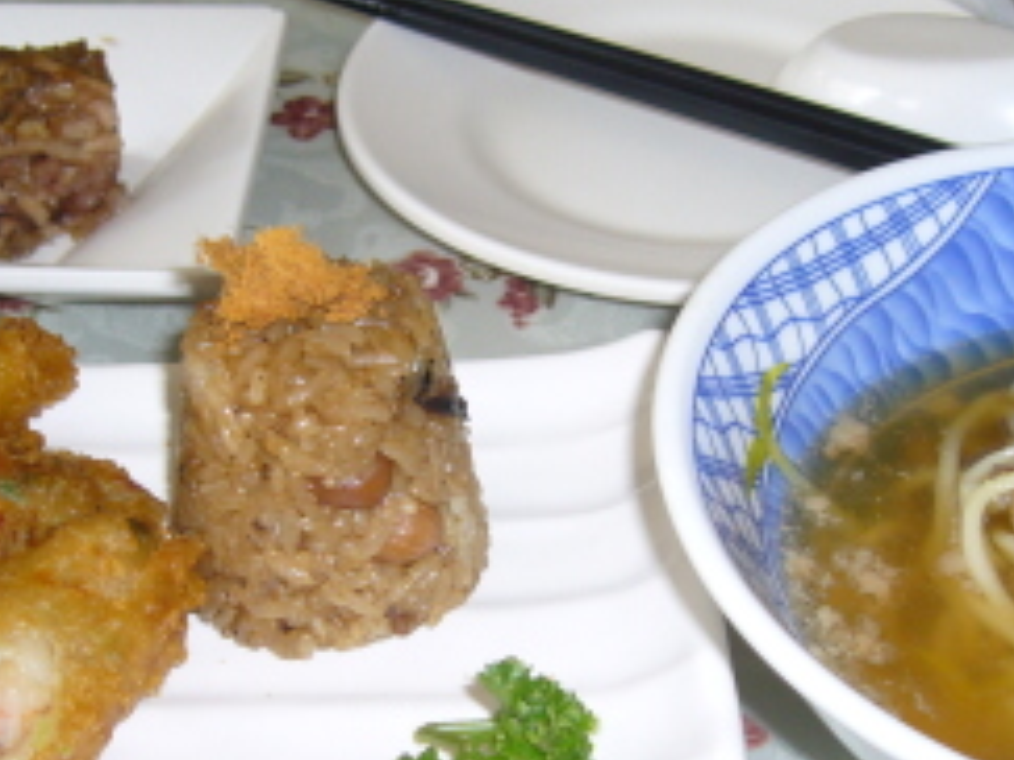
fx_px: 2108
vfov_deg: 20.4
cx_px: 463
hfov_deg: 27.0
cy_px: 411
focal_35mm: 72
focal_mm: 5.8
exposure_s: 1/60
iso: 100
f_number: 2.8
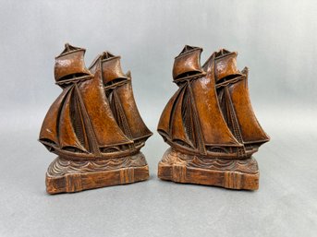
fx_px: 220
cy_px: 118
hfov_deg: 71.6
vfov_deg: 56.8
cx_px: 158
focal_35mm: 24
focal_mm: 6.76
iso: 64
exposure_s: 1/120
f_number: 1.78
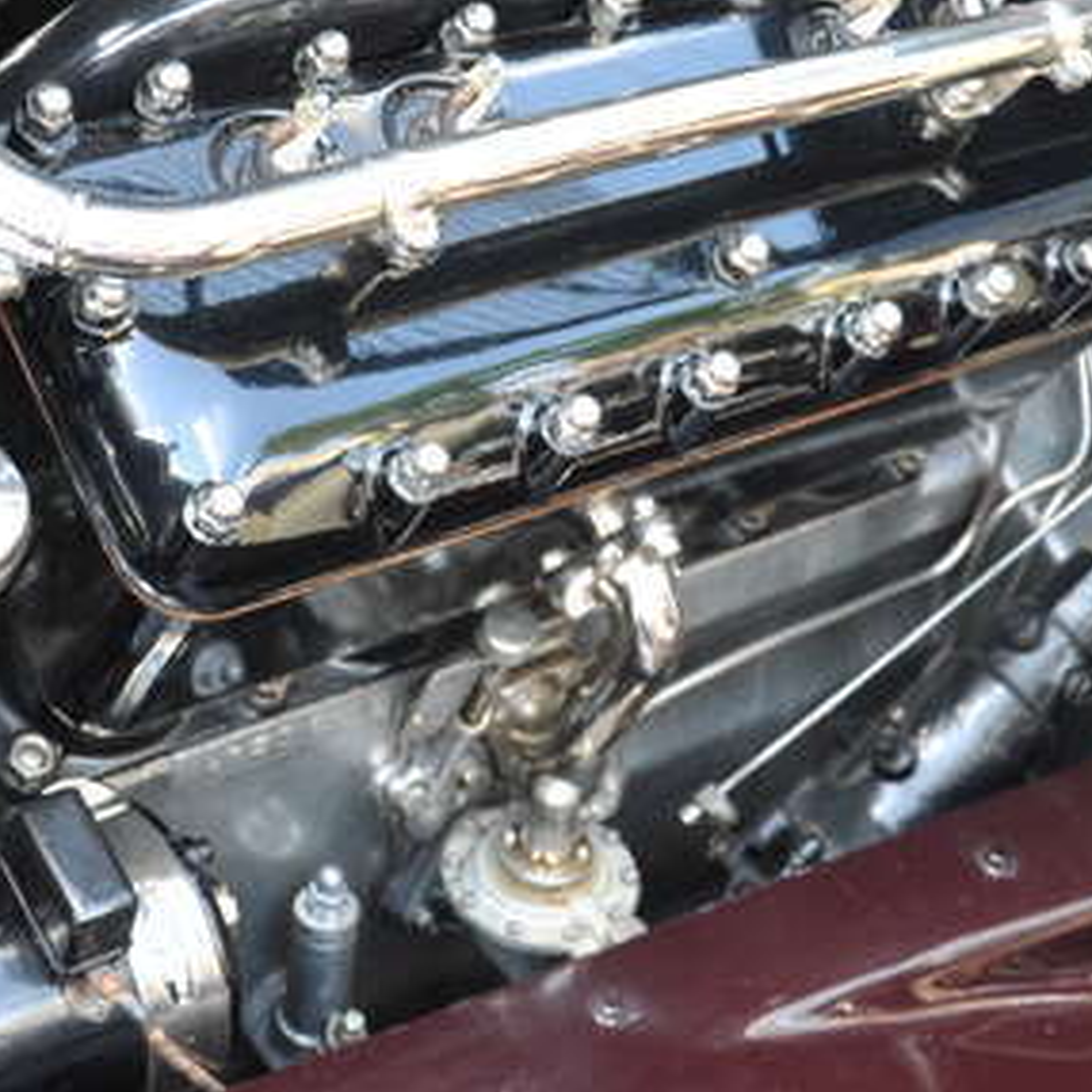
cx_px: 470
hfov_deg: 26.9
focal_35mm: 64
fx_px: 2284
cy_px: 307
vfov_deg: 26.6
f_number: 4.5
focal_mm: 18
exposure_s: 1/20
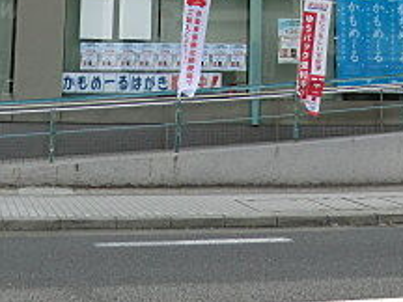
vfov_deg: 15.9
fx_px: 1001
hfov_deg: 22.7
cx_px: 265
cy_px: -130
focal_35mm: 86
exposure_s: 1/640
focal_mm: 5.2
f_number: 3.5
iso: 80
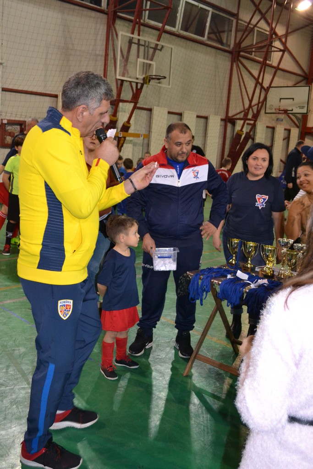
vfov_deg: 53.1
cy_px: 234
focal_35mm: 36
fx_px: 469
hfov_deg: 36.9
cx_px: 156
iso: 1800
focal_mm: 24
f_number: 4
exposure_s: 1/60
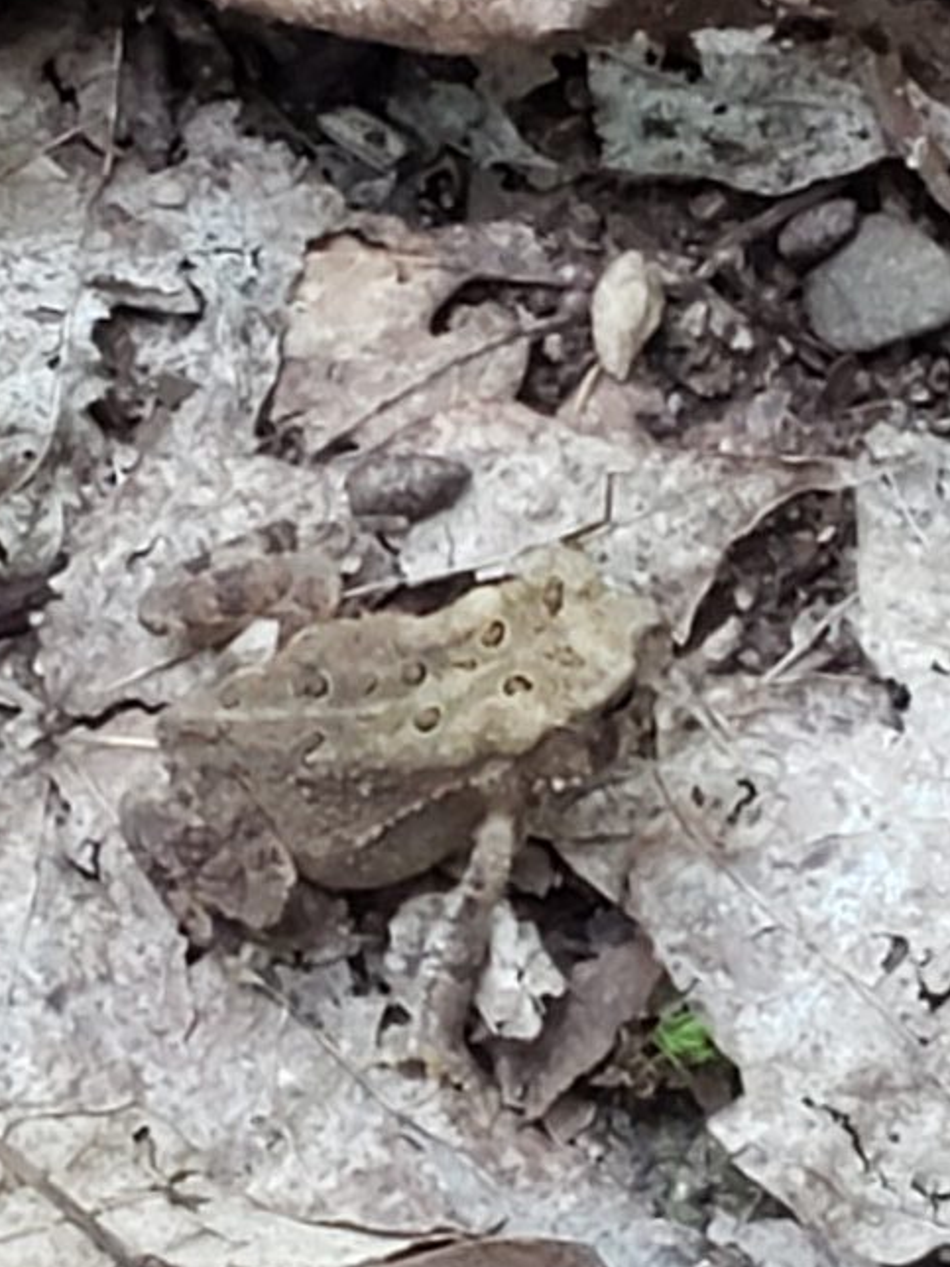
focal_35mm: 31
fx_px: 1134
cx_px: 419
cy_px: 553
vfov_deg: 58.2
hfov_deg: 45.4
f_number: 2.4
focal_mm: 4.3
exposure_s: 1/60
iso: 320
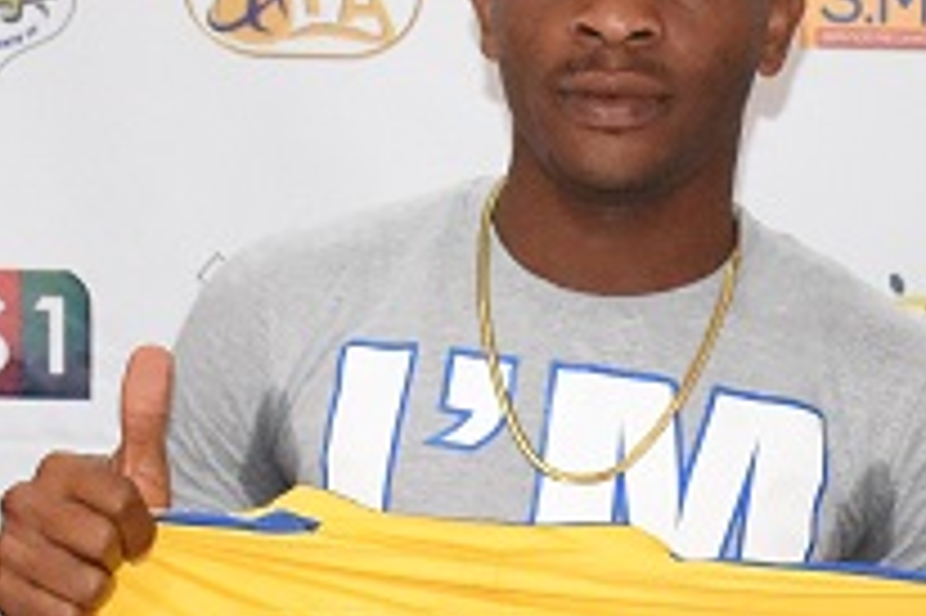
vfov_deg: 8.5
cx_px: 1020
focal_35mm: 160
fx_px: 4112
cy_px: 719
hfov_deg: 12.6
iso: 7200
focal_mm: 22
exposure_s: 1/250
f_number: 5
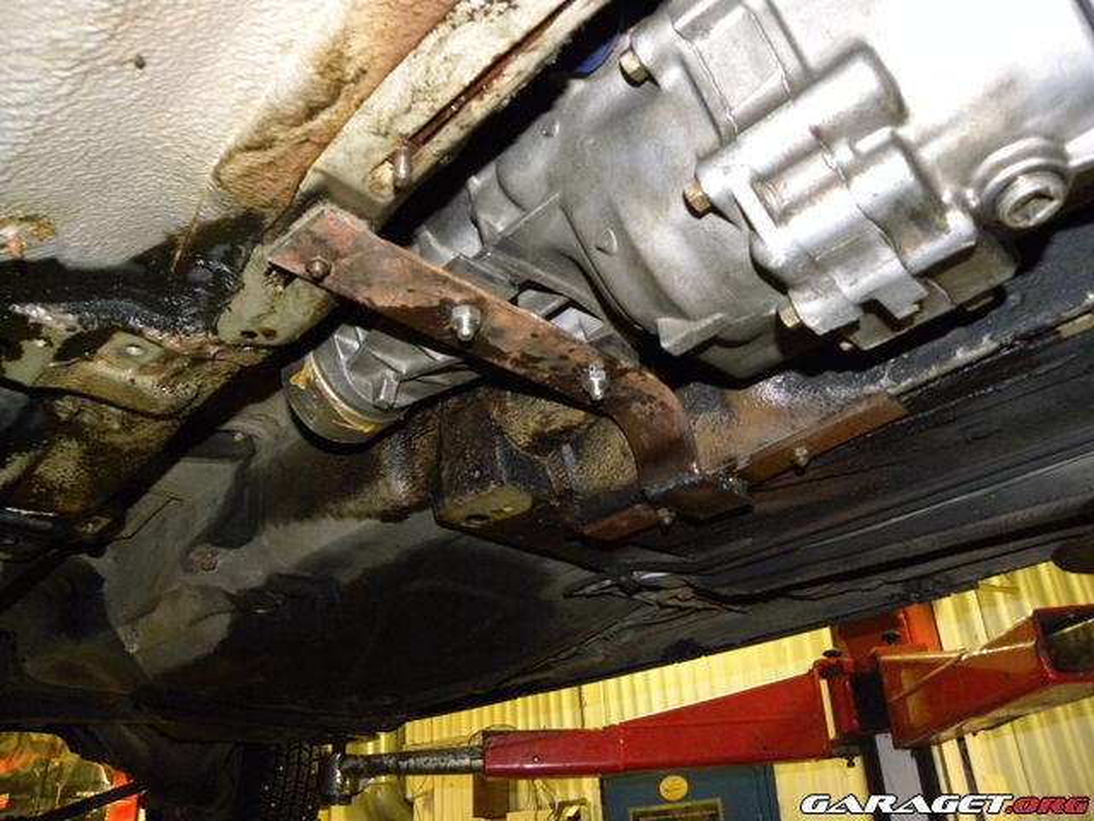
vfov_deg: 53.1
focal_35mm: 26
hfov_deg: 67.3
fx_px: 822
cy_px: 410
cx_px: 547
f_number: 2.8
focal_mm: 4.6
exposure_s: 1/30
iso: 400
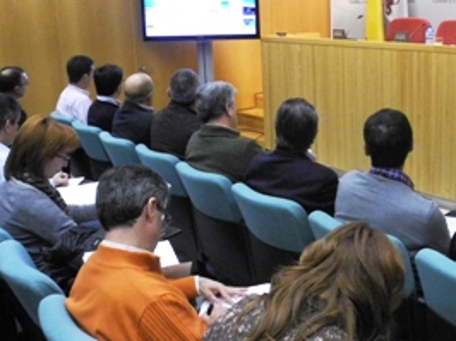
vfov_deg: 32.0
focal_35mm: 45
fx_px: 592
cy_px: 132
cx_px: 356
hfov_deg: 40.6
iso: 1600
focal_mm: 6
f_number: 2.8
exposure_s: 1/100
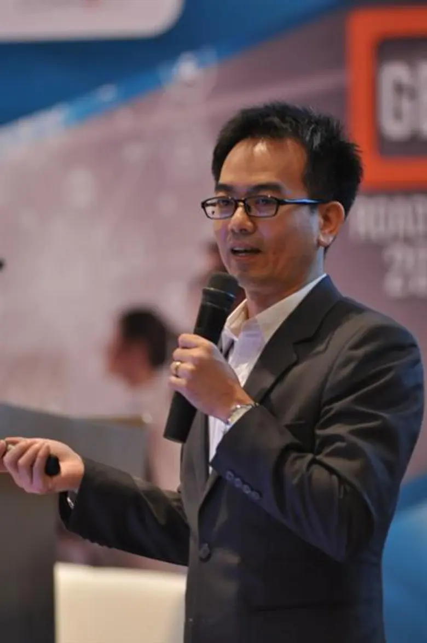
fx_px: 4553
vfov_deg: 8.1
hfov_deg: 5.4
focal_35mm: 255
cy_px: 322
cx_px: 214
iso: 1000
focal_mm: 170
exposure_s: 1/40
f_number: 2.8
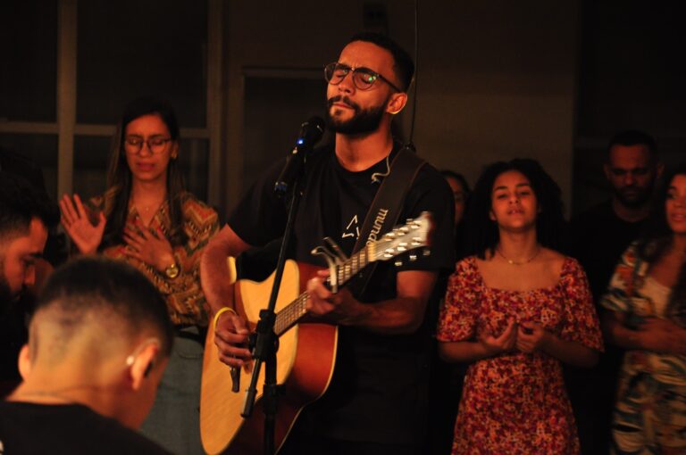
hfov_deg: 13.1
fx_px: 2997
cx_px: 343
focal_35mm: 158
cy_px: 228
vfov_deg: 8.7
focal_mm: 105
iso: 1250
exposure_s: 1/15
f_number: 5.6
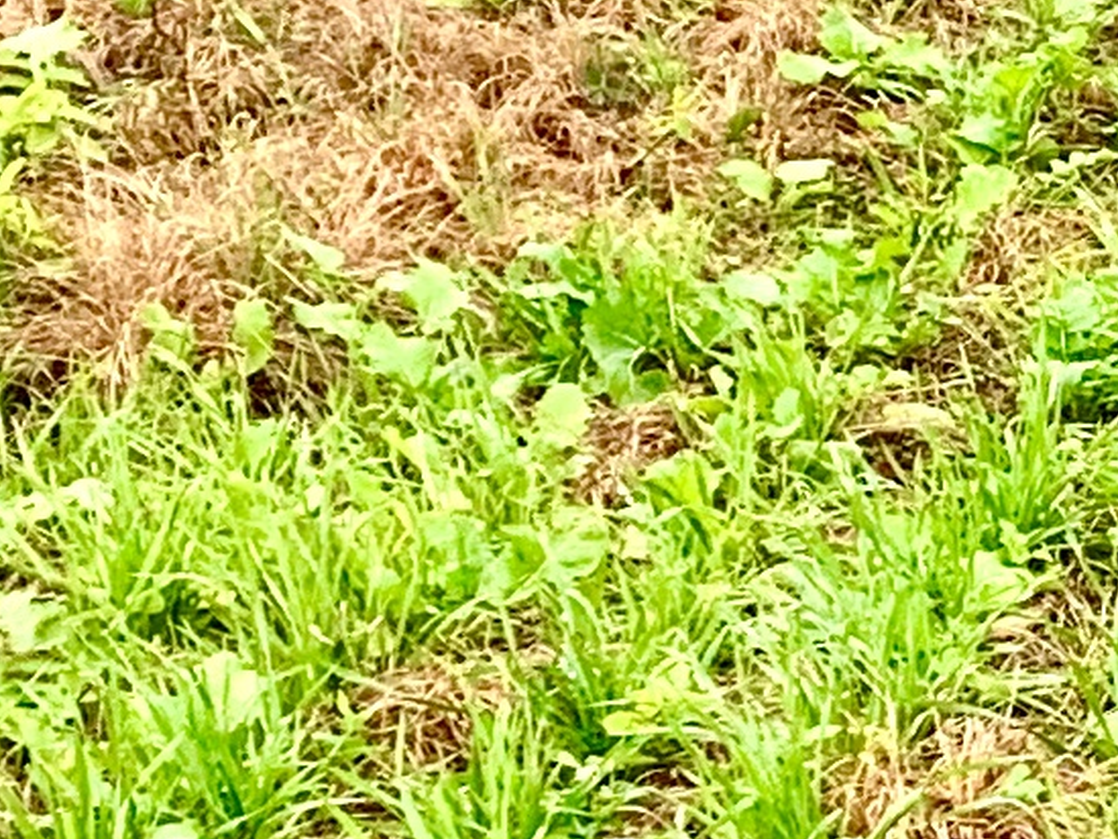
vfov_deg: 7.8
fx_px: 6170
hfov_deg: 9.6
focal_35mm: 191
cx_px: 2287
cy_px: 348
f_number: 1.8
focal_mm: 4.25
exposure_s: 1/122
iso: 25
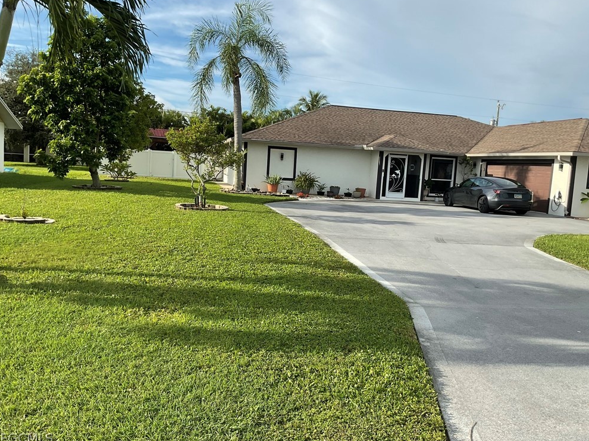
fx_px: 510
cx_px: 302
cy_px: 220
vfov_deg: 46.8
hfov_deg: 60.0
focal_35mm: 30
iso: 16
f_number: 1.8
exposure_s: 1/1534
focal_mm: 3
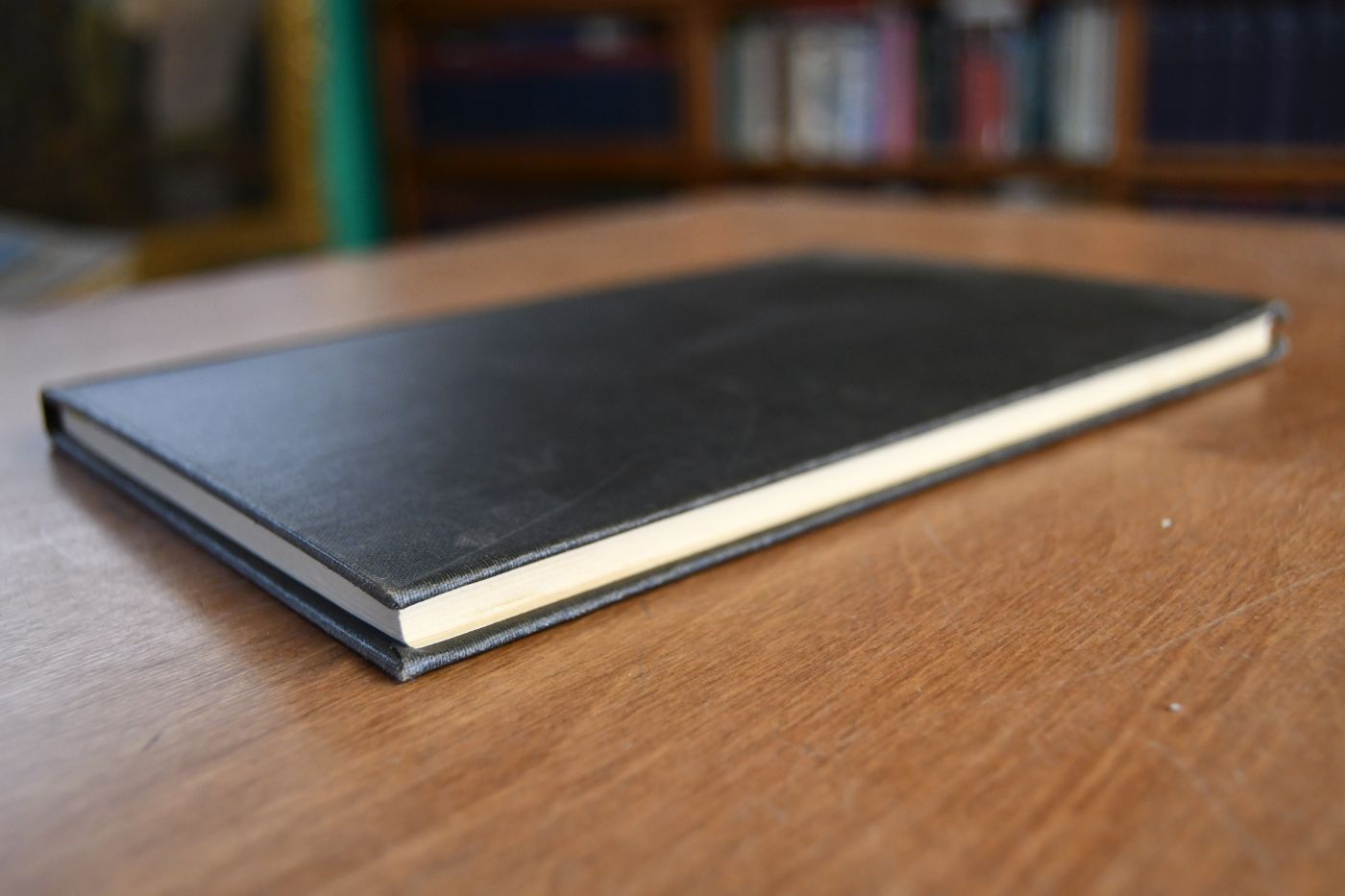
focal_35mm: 36
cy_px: 448
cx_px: 672
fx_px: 1345
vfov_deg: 36.9
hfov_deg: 53.1
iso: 1400
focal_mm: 24
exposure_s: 1/125
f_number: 3.8
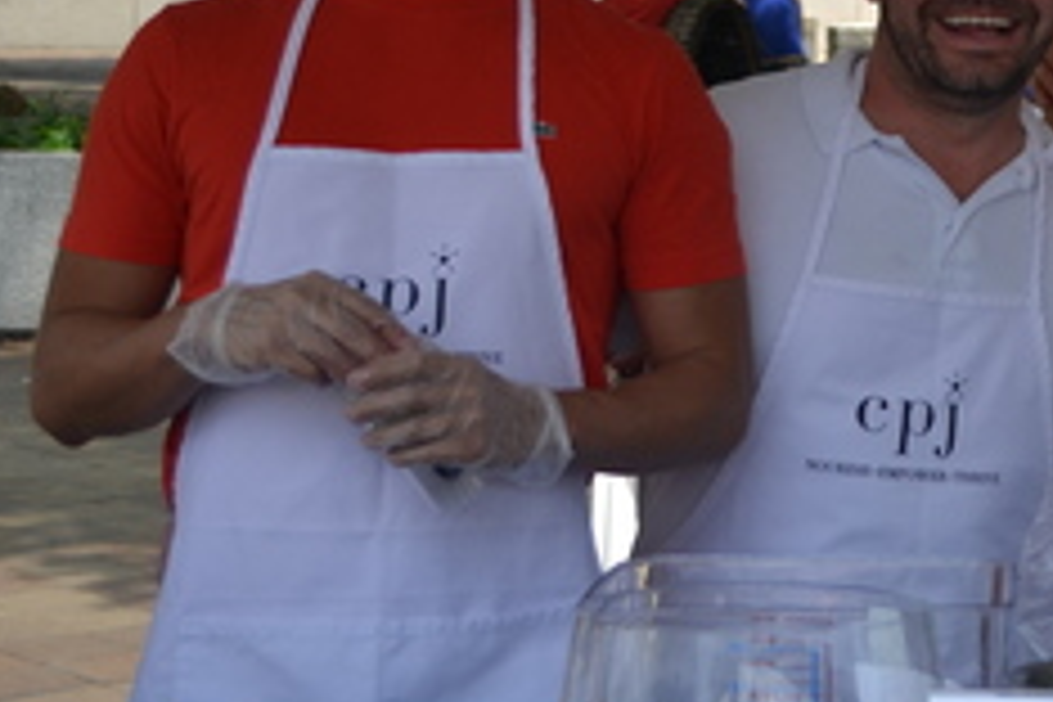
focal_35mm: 120
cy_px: 14
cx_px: 1593
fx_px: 3510
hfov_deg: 15.7
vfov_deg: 11.3
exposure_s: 1/500
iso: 100
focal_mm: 26
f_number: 4.2
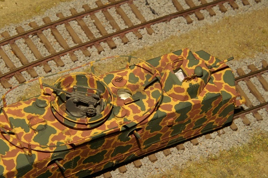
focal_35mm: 112
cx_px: 134
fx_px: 837
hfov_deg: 18.2
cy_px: 89
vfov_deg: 12.2
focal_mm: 75
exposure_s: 1/125
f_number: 32
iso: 800
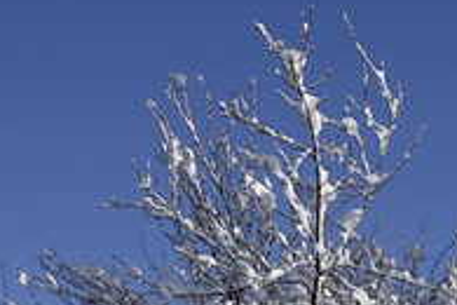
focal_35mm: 126
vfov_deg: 9.9
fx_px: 1599
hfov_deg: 13.5
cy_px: 656
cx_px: 956
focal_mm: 8.8
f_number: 5
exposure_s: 1/1000
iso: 100
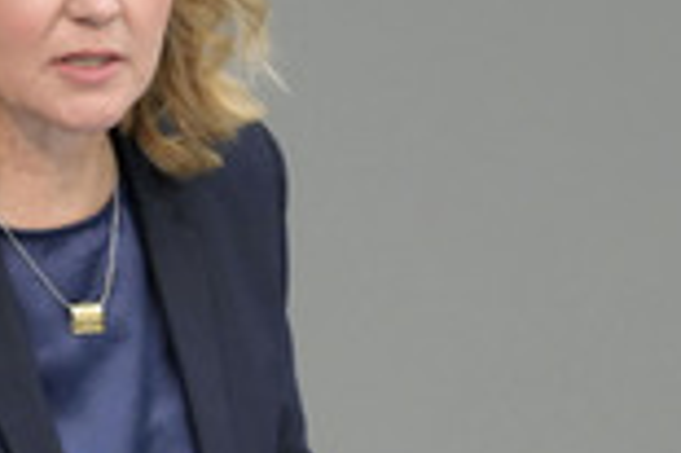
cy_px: 369
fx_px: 21485
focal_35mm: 1137
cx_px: 103
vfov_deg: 1.2
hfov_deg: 1.8
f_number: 5.6
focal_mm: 390
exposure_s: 1/320
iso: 8000
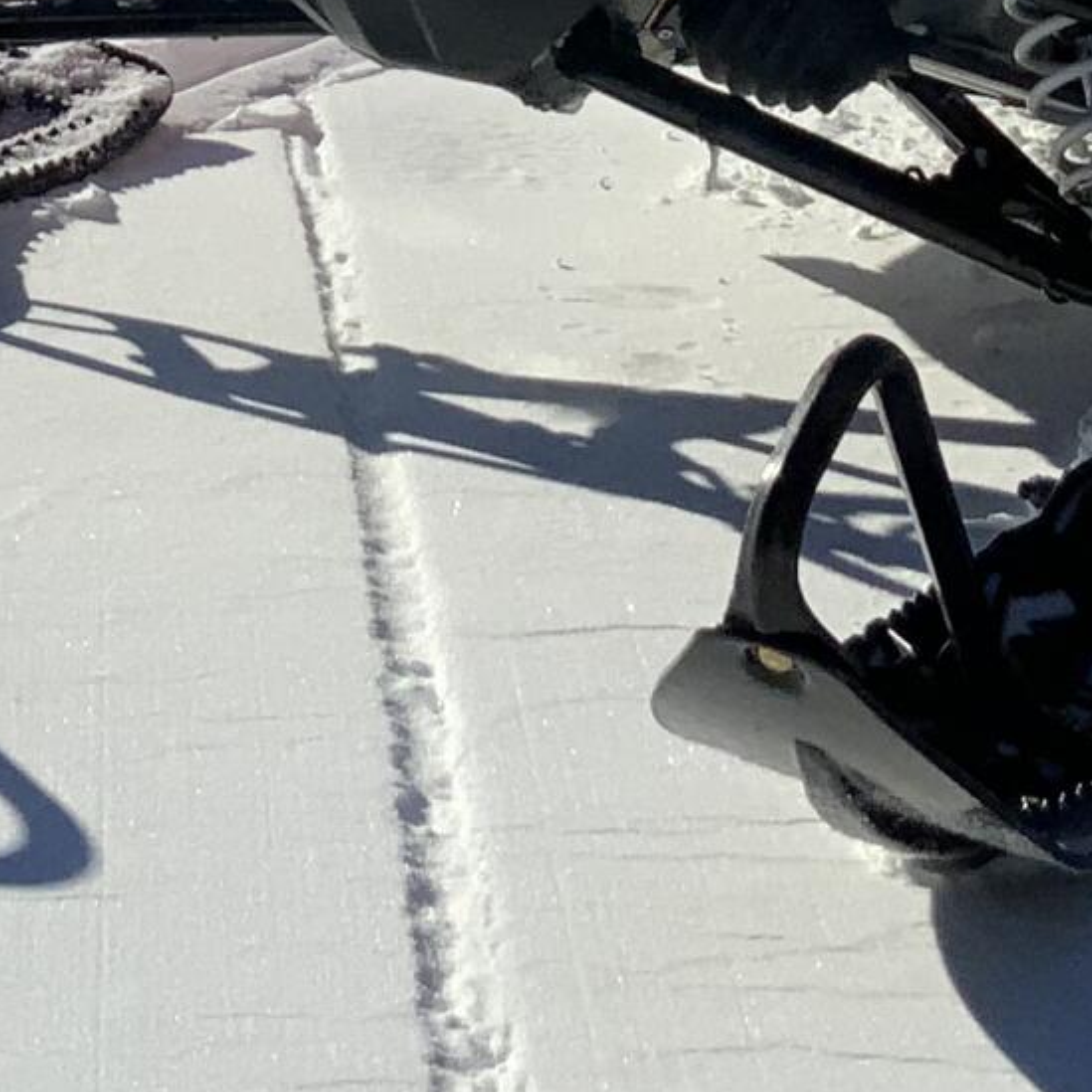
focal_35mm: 140
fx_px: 4997
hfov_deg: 12.4
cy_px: -658
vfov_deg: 11.8
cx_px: 103
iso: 20
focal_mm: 3
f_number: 1.8
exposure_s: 1/5814
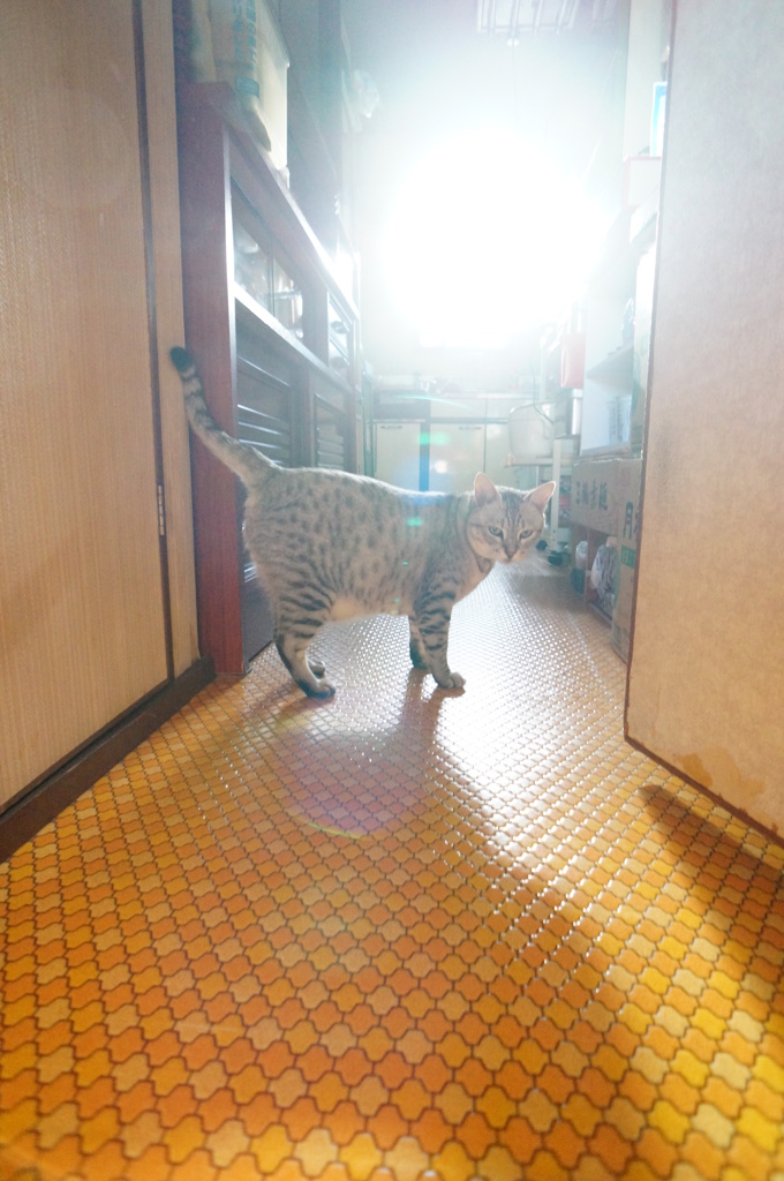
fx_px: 786
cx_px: 392
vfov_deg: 73.8
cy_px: 590
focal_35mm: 24
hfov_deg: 53.0
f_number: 4
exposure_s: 1/60
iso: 3200
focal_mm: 16
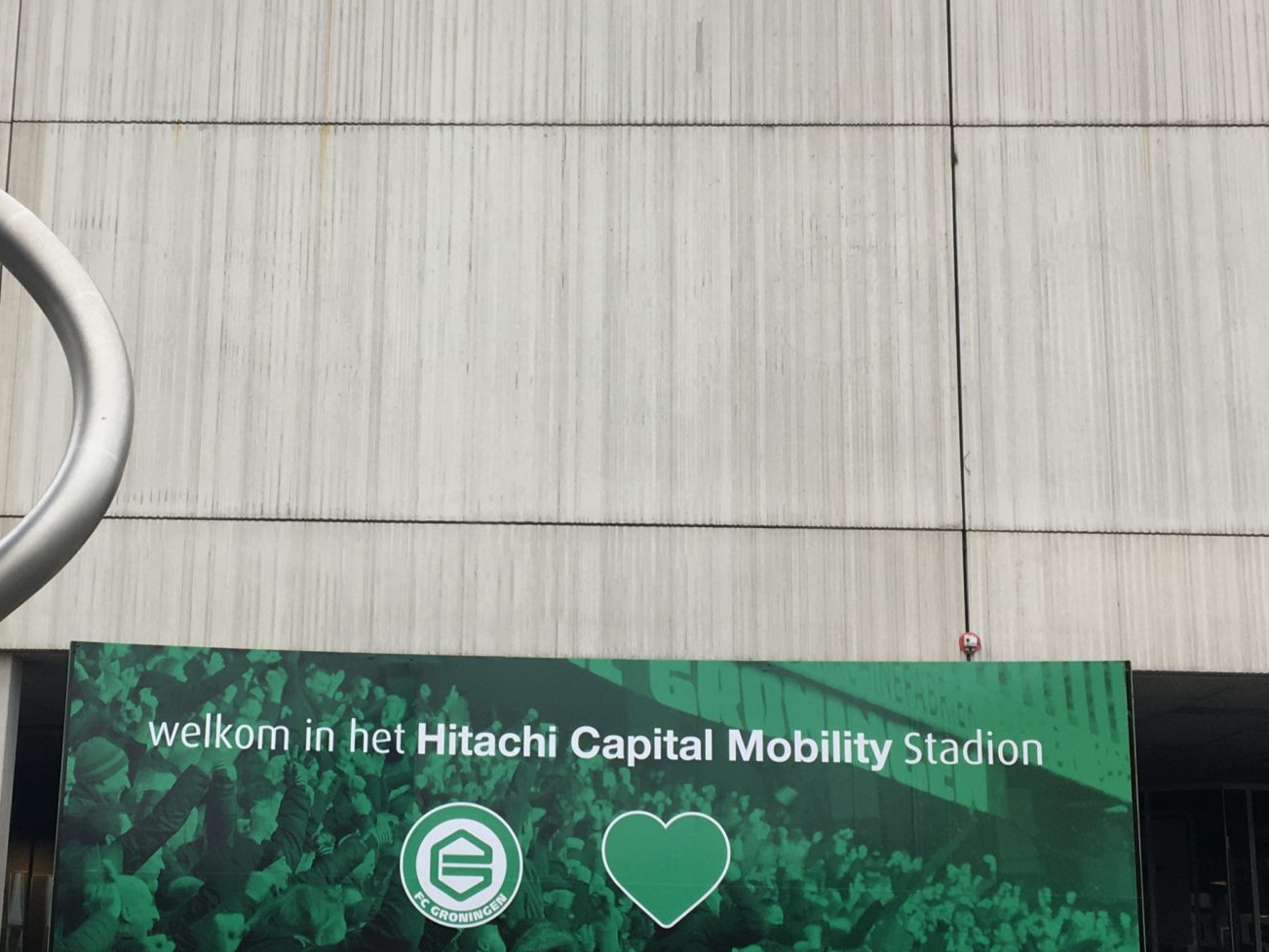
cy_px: 453
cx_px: 456
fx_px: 2090
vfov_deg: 25.7
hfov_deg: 33.6
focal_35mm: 57
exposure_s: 1/100
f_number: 2.2
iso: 25
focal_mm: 4.15
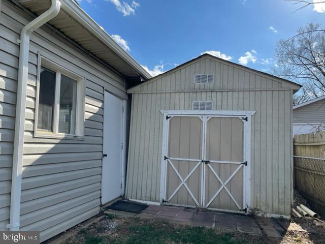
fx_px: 244
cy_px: 122
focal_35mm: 26
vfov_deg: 53.1
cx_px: 162
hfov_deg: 67.3
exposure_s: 1/3125
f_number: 1.6
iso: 32
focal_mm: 4.2
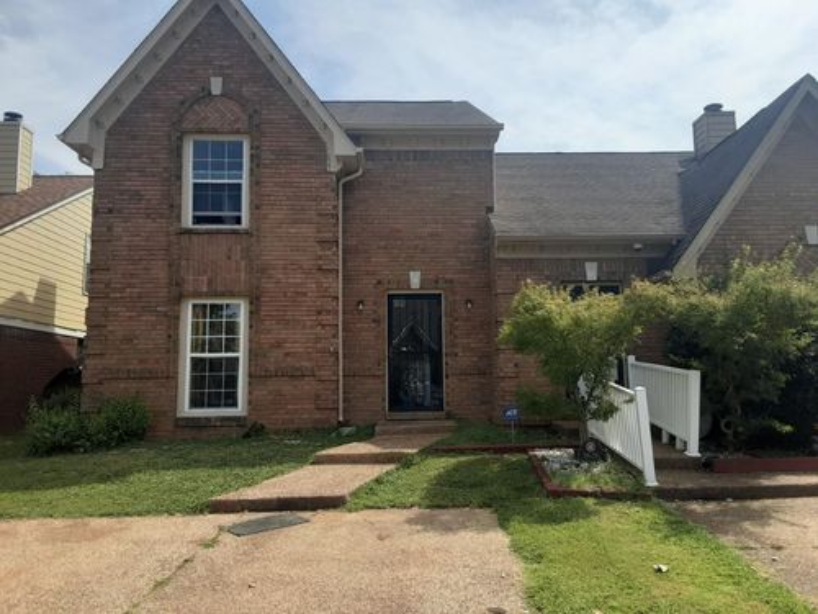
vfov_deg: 51.4
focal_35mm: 27
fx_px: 638
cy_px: 307
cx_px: 409
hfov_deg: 65.3
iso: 40
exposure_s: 1/1531
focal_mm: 2.91
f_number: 1.9
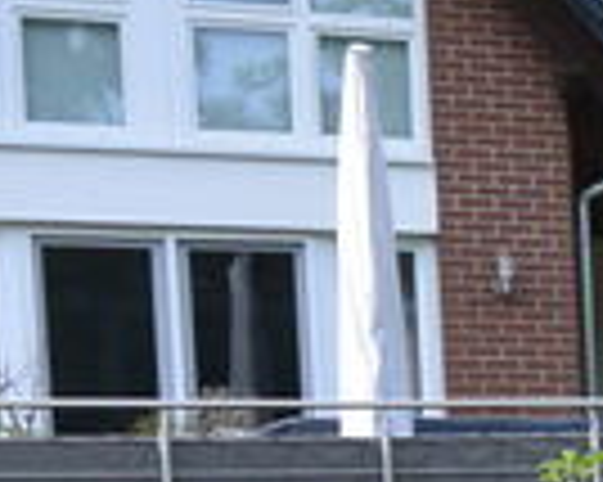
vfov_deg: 10.0
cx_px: 1467
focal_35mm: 145
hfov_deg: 11.1
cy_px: 905
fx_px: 2586
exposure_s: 1/500
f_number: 4.5
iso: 160
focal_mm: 10
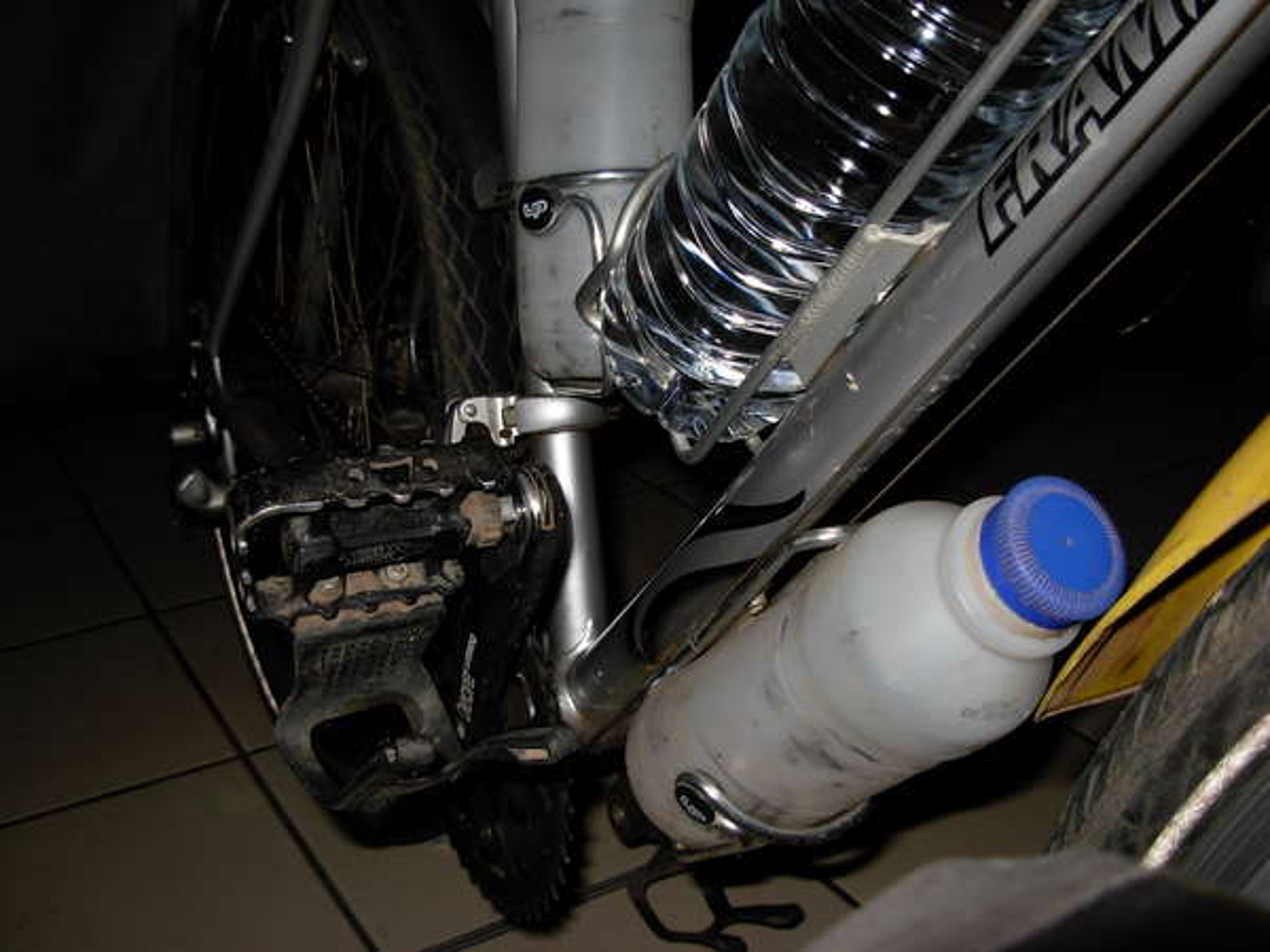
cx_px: 635
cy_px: 476
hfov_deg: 49.0
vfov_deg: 37.7
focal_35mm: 38
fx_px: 1394
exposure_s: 1/22.6
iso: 79
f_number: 2.9
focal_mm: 6.3
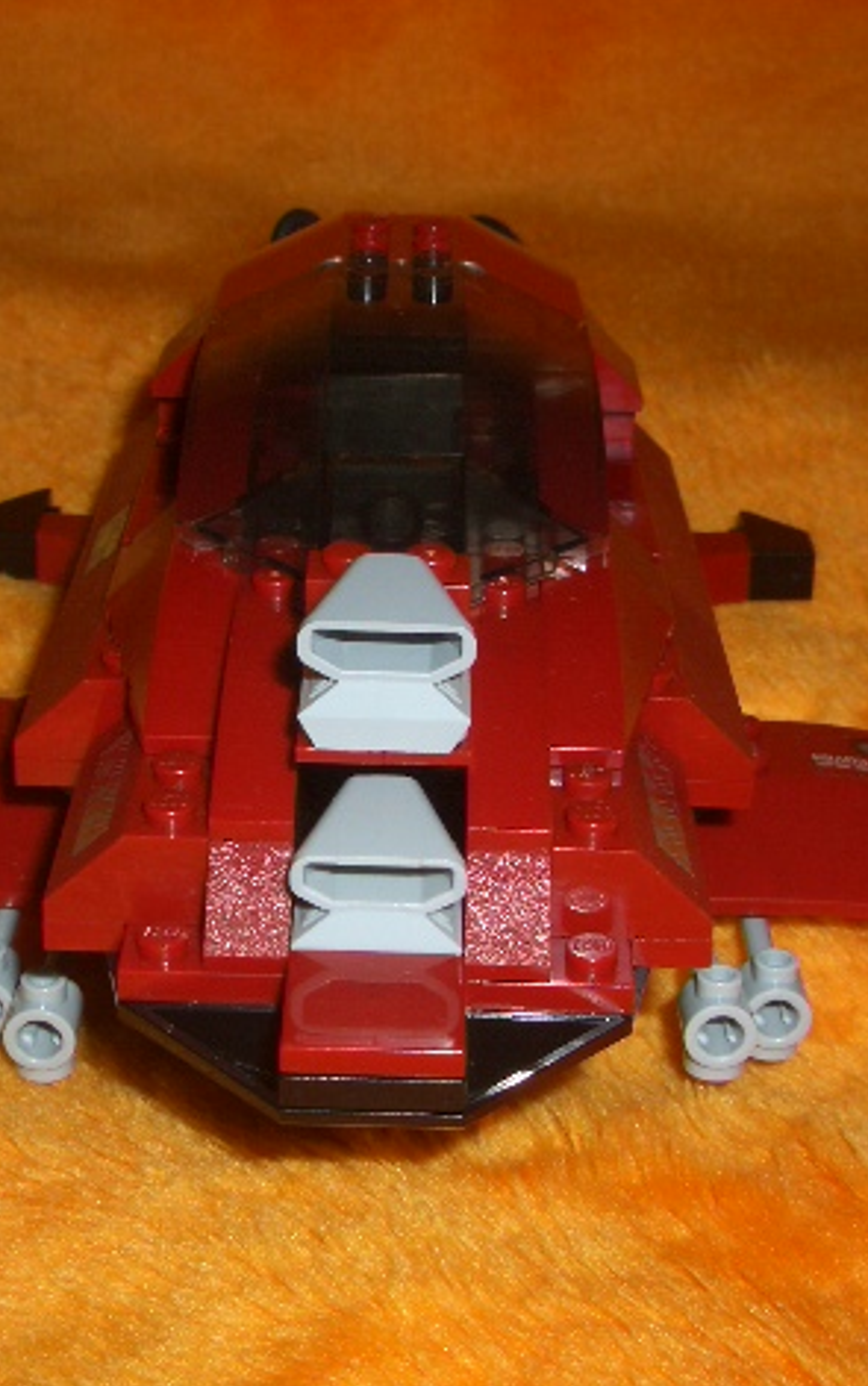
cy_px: 686
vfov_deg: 34.5
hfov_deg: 22.0
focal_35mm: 59
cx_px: 371
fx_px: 2230
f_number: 4.6
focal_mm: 6.8
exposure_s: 1/60
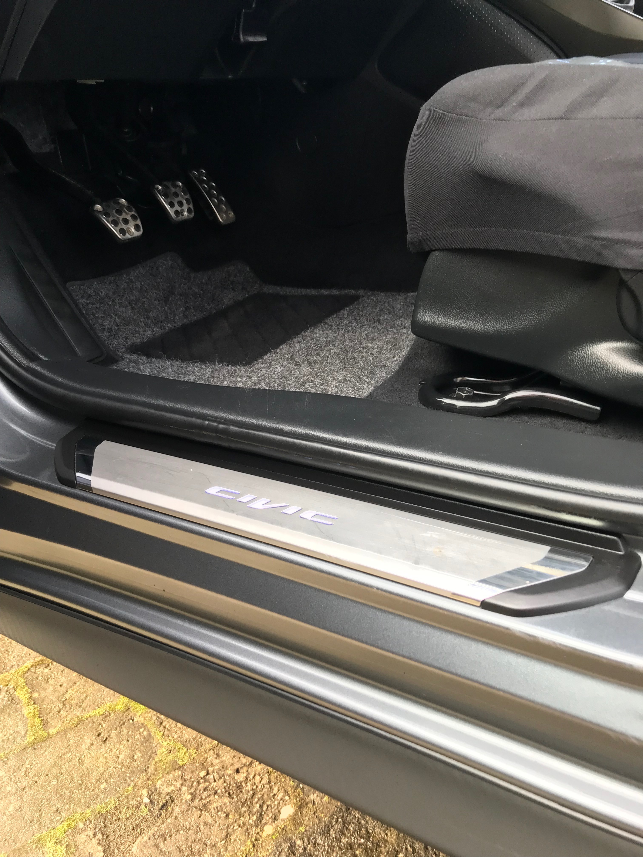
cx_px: 322
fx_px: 693
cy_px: 428
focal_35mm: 28
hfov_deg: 49.7
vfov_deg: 63.4
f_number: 1.8
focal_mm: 3.99
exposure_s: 1/90
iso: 40
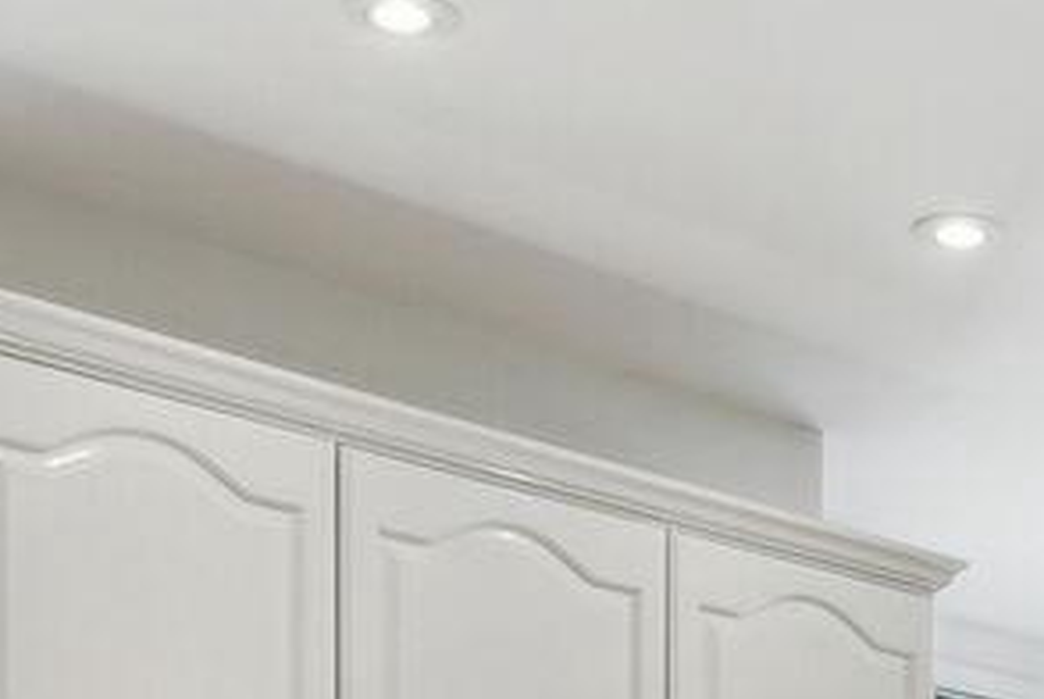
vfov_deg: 11.4
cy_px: 1505
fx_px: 3077
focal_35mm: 106
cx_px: 966
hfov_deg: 18.9
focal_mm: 18
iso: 400
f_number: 8
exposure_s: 1/8
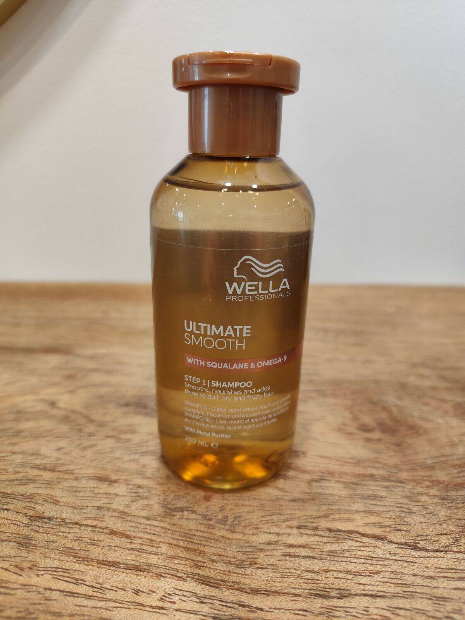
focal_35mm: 23
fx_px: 412
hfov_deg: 58.9
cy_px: 310
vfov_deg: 73.9
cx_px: 232
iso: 500
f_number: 1.65
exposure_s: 1/100
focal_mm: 6.19
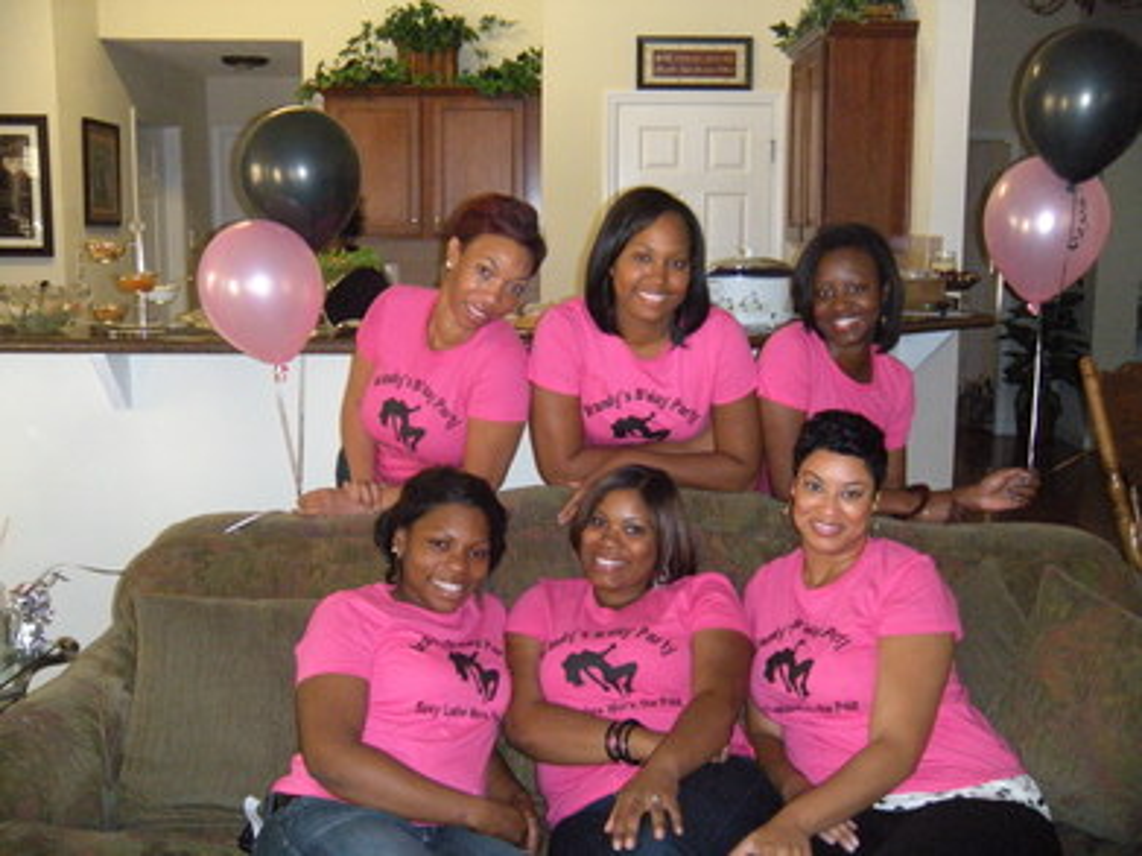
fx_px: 1451
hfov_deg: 43.0
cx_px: 571
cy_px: 428
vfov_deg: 32.9
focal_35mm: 44
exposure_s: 1/30
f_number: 4
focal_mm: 7.4
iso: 514
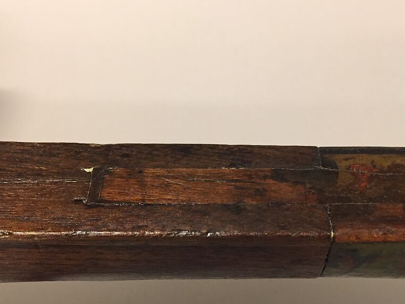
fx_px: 538
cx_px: 217
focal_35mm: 46
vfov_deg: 31.0
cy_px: 221
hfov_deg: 41.2
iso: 200
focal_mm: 4.15
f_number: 2.2
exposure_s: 1/30
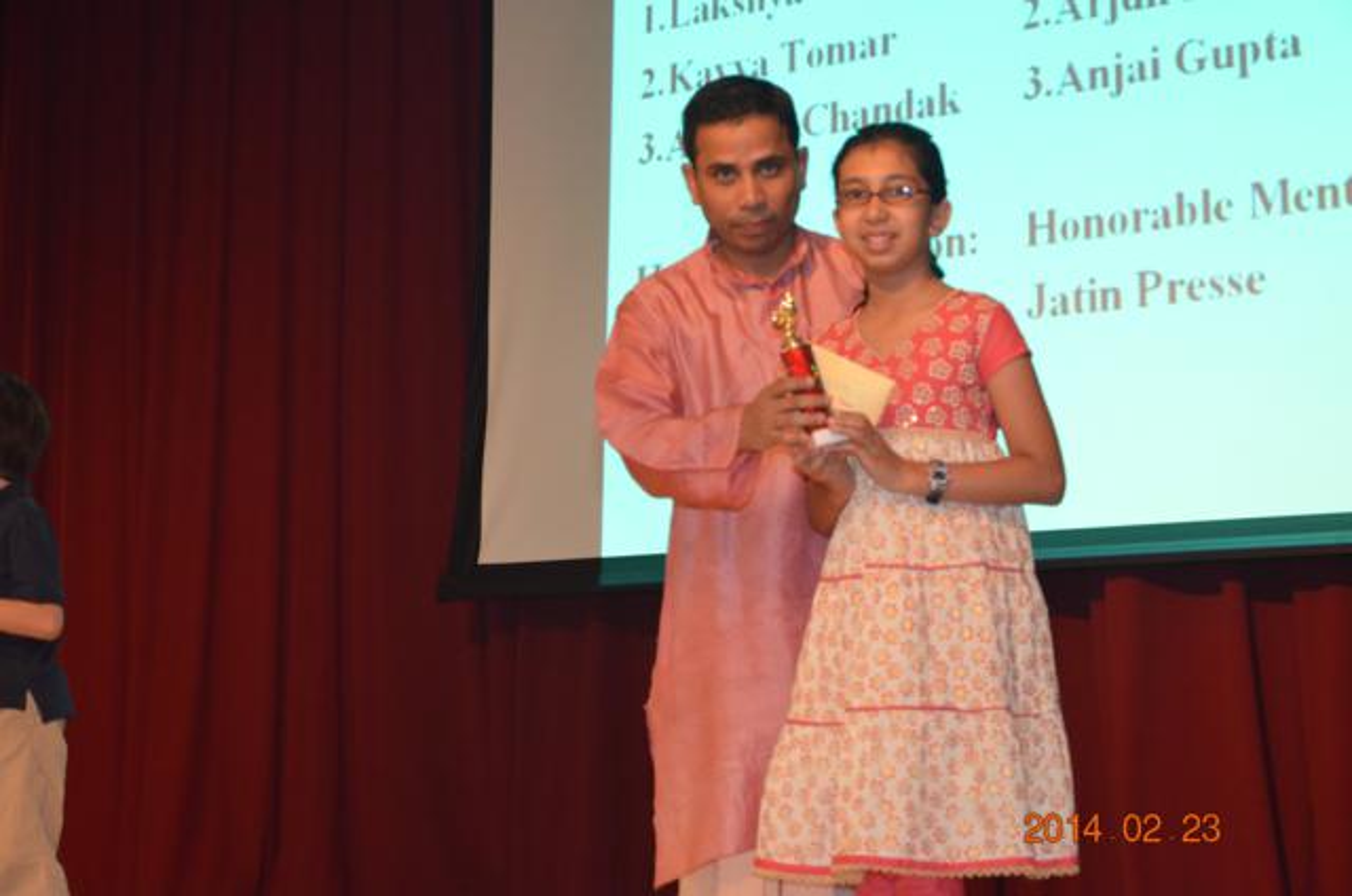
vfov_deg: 18.8
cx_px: 676
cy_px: 448
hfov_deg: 28.1
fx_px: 2699
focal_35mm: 72
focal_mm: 48
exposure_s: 1/60
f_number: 4.8
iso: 2200
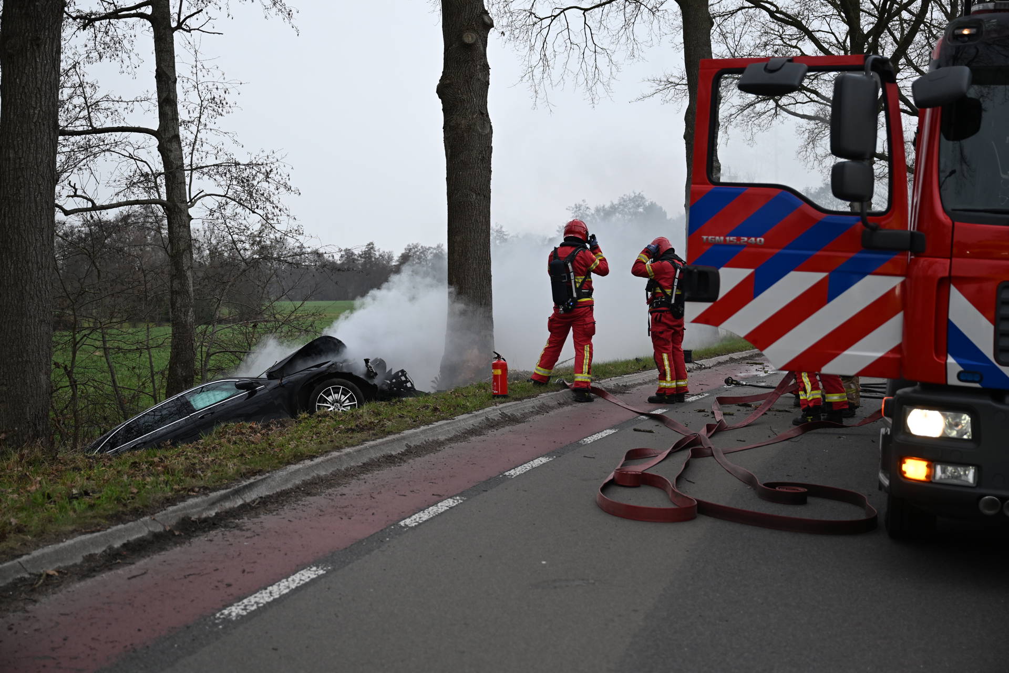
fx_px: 1289
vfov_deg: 29.2
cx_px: 504
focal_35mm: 46
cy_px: 336
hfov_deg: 42.7
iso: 640
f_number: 3.2
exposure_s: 1/1000
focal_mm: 46
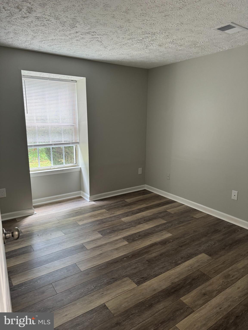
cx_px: 124
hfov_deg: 56.8
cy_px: 165
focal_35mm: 24
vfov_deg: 71.6
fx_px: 229
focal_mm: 6.86
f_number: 1.78
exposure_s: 1/60
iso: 200
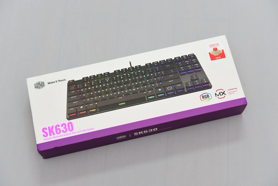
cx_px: 139
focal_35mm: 60
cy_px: 93
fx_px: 463
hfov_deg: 33.4
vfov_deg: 22.6
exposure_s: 1/60
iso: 1600
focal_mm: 60
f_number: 5.6
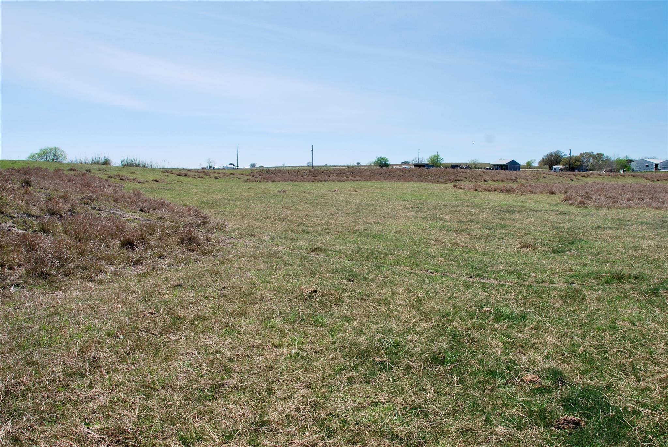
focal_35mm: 33
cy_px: 224
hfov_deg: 57.2
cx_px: 334
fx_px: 613
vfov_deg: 40.1
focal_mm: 22
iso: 100
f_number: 8
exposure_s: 1/250
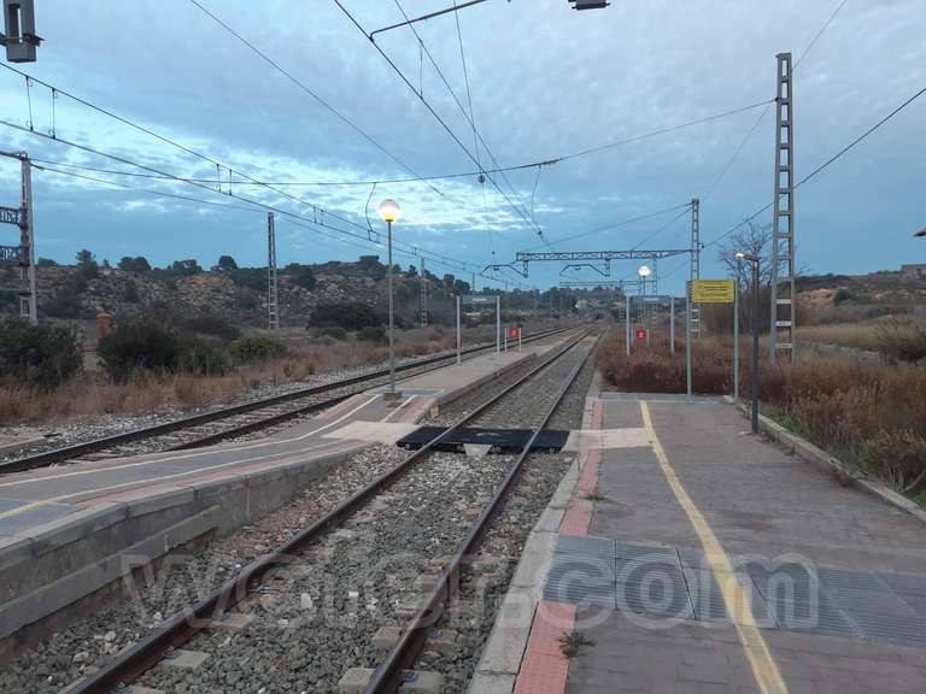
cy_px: 347
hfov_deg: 67.3
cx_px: 463
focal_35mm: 26
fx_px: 696
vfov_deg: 53.1
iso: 50
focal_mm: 3.92
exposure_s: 1/100
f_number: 1.7
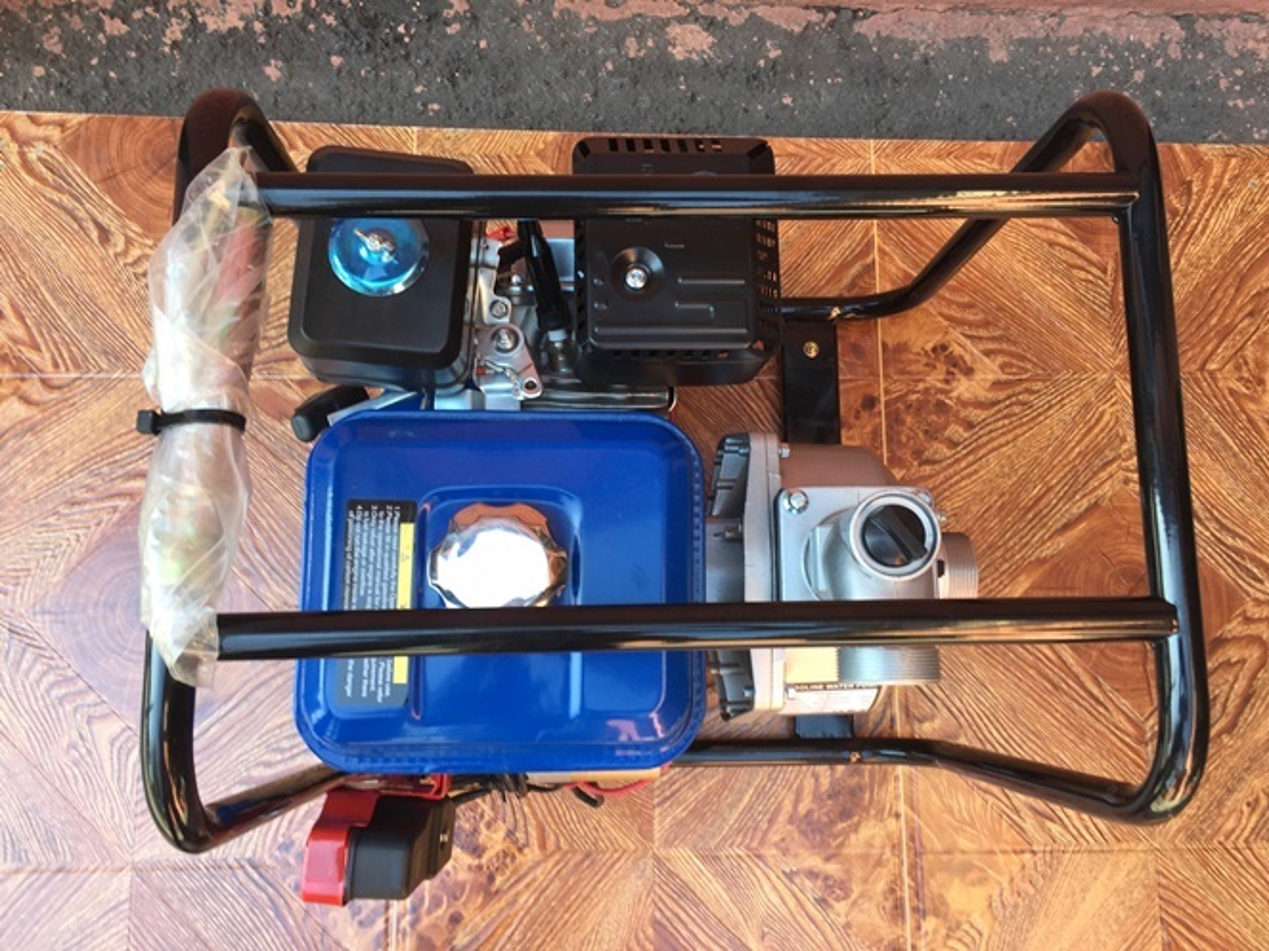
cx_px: 634
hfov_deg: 61.7
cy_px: 476
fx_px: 1063
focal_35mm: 29
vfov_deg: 48.2
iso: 32
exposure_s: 1/50
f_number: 2.2
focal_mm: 4.15
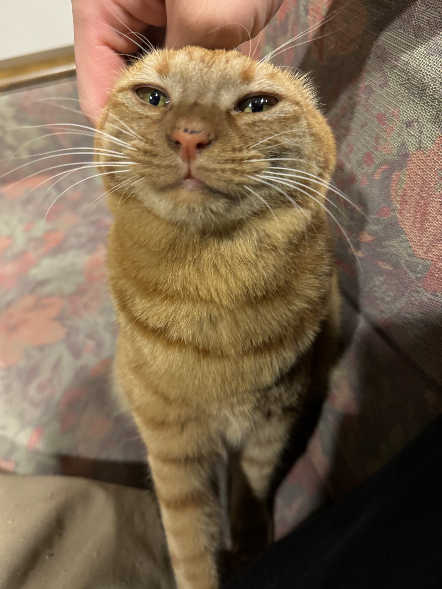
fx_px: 426
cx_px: 212
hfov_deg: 54.9
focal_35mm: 25
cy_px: 294
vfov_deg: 69.4
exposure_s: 1/30
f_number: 1.78
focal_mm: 6.86
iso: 800
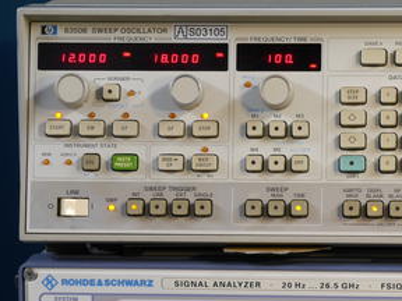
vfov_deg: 6.6
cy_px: 198
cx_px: 248
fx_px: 2613
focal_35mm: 225
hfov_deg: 8.8
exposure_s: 1/2.5
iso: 400
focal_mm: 81
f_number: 13
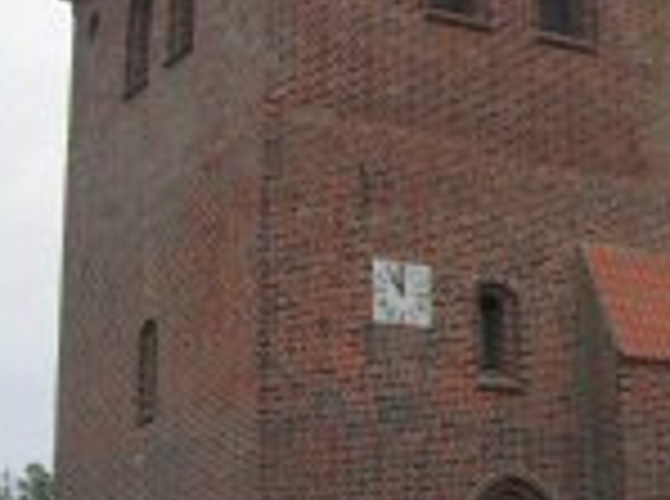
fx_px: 1989
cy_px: 173
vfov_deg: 14.3
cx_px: 888
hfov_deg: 17.8
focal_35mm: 103
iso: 50
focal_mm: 7.5
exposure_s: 1/128
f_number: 4.3
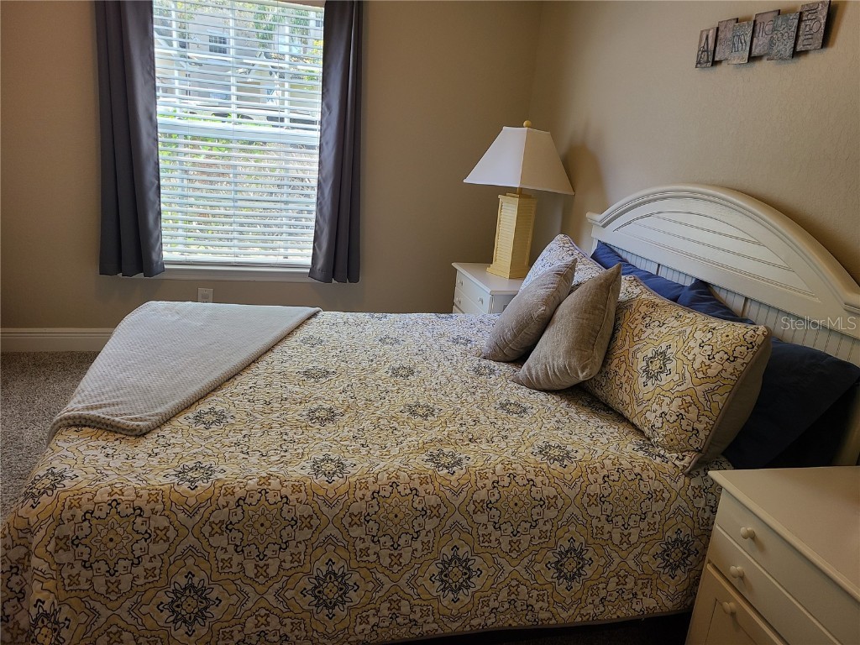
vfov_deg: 53.1
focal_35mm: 26
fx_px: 646
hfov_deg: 67.3
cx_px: 430
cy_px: 322
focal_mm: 5.4
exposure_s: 1/120
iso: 80
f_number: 1.8
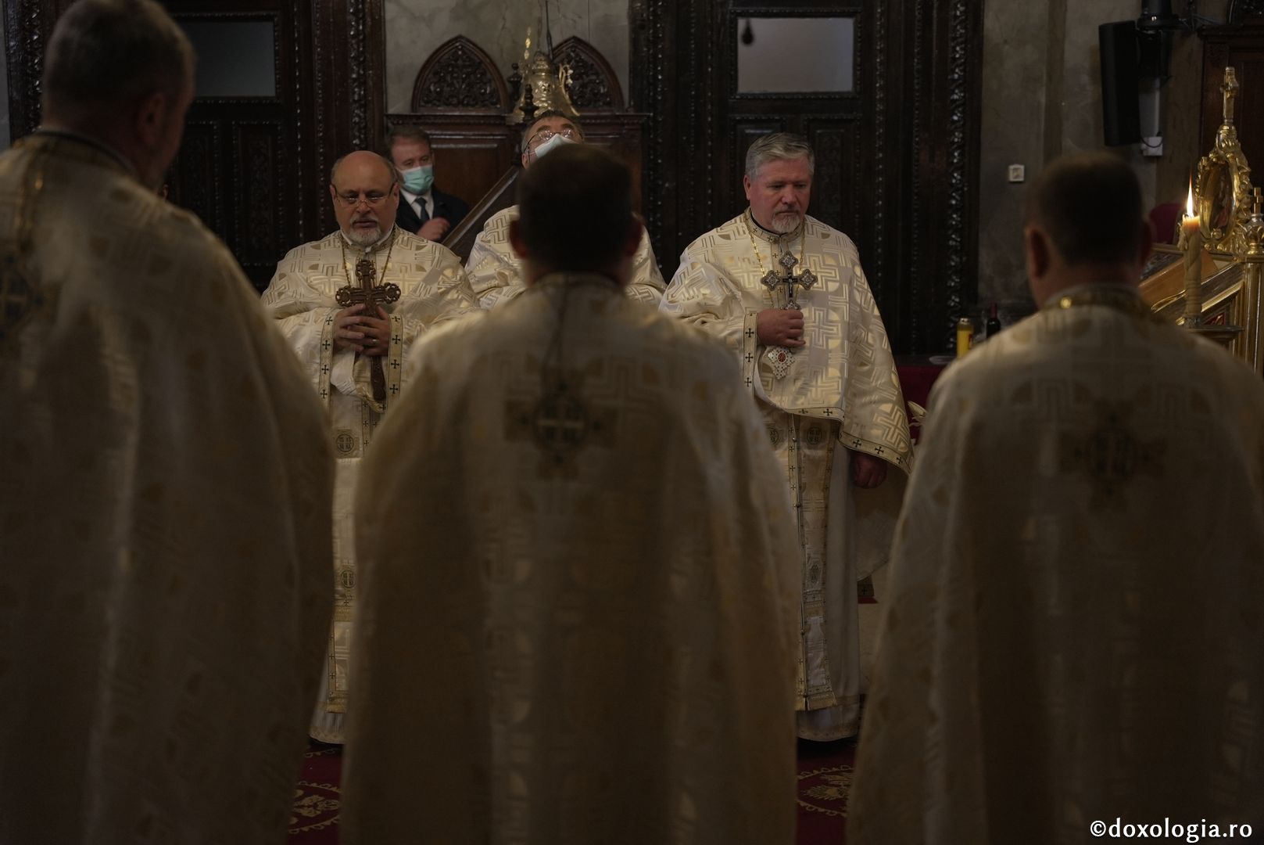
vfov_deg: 19.5
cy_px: 422
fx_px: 2459
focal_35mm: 70
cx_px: 632
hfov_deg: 28.8
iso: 2500
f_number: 2.8
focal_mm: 70
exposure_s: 1/125
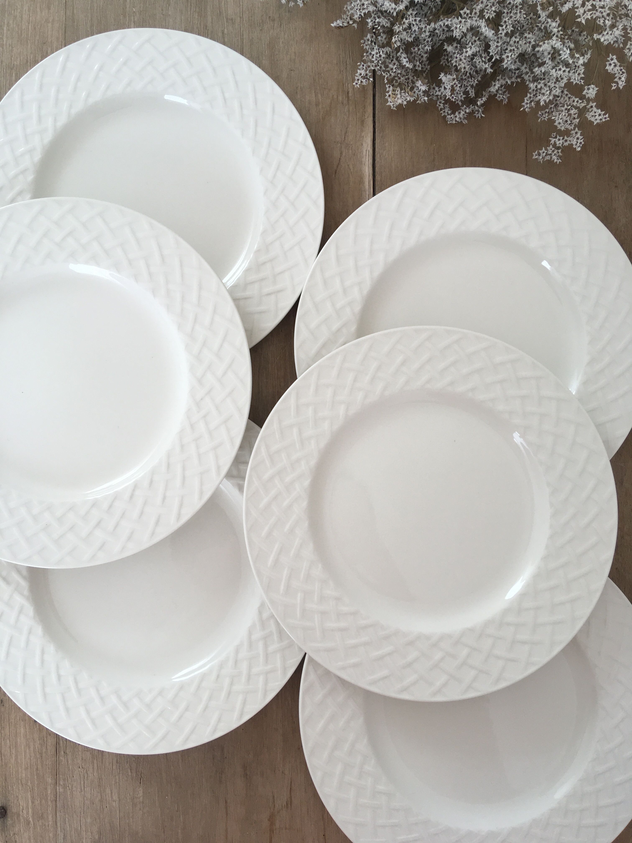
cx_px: 316
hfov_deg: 48.2
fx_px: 706
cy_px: 422
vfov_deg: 61.7
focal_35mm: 29
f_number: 2.2
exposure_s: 1/100
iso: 32
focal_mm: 4.15
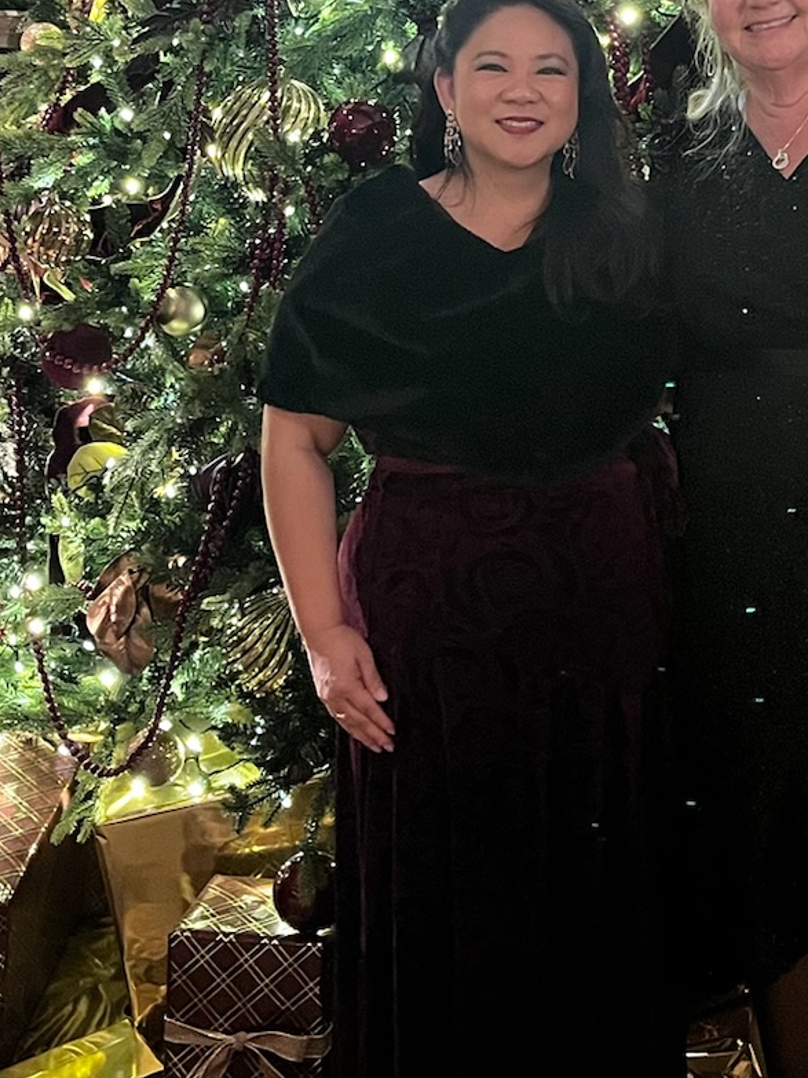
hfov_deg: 21.4
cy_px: 176
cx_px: 637
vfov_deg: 27.8
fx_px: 2117
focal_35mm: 68
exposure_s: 1/30
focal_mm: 5.1
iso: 1000
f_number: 1.6
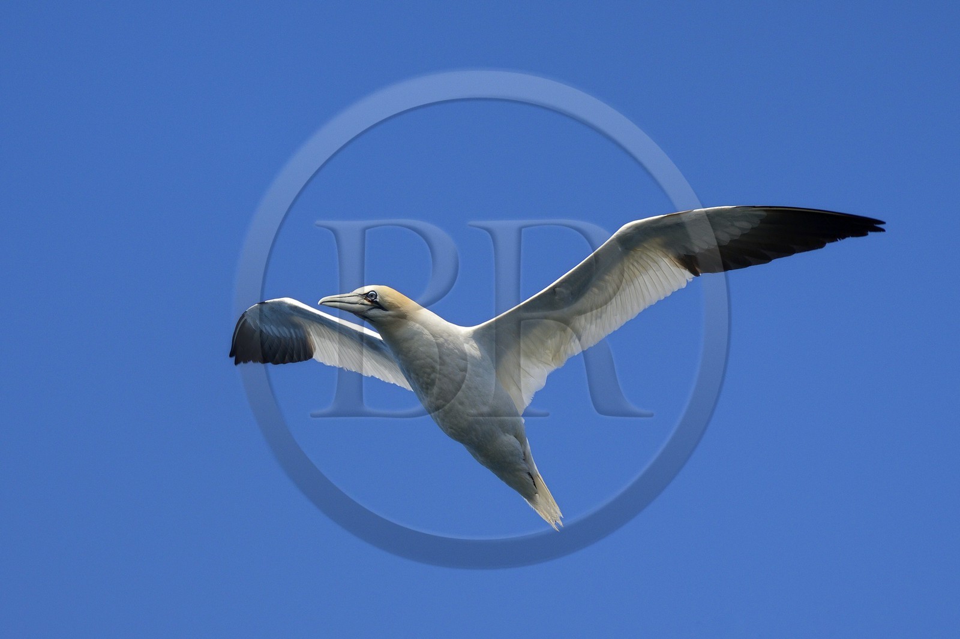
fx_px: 5332
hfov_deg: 10.3
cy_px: 320
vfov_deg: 6.9
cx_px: 480
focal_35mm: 200
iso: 400
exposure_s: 1/1600
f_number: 9
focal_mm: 200
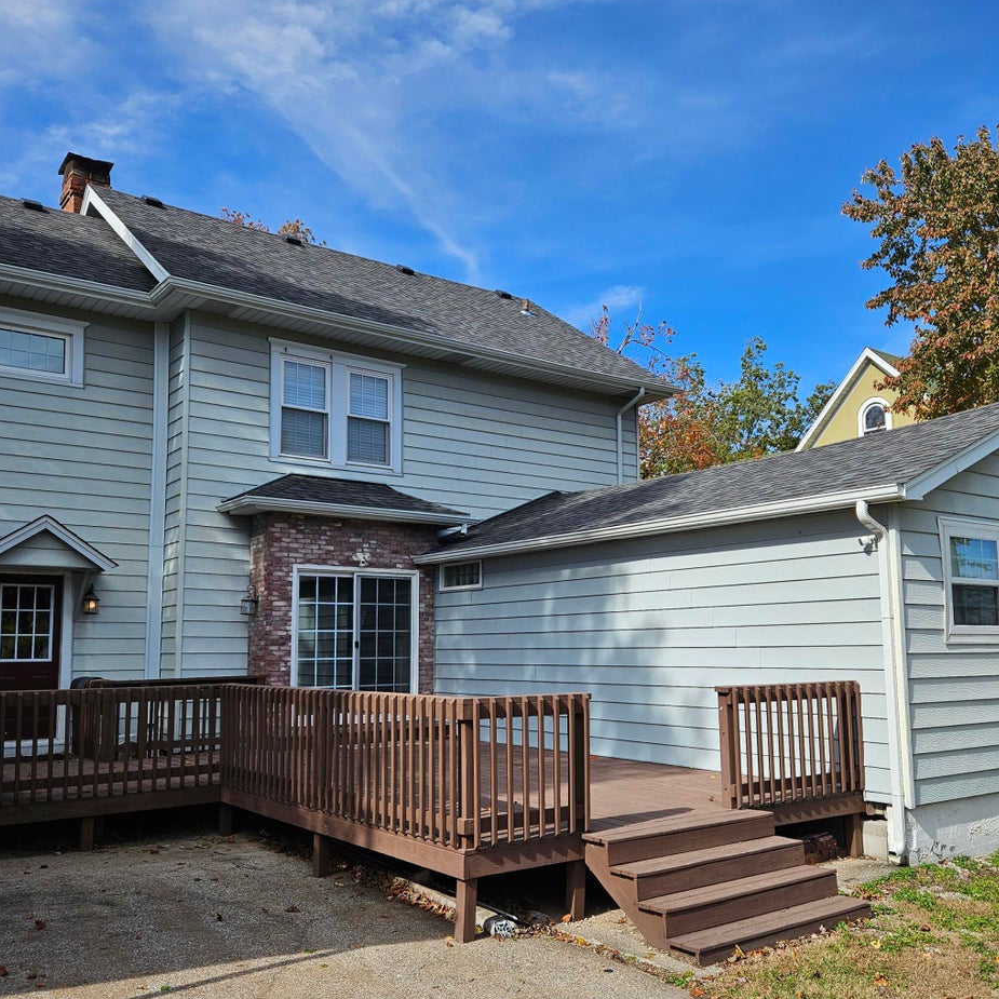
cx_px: 510
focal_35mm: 30
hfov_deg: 54.0
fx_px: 980
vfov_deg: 54.0
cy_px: 542
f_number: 1.8
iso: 25
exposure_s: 1/1756
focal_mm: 5.4
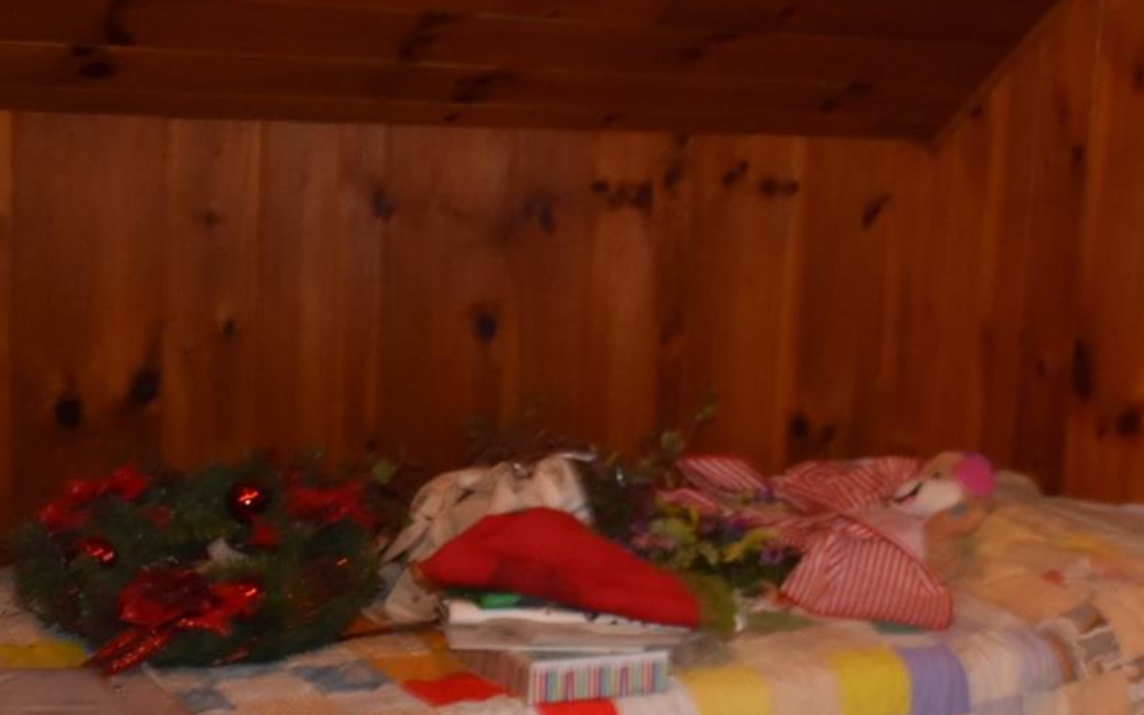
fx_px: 2244
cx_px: 1059
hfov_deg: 27.4
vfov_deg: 18.0
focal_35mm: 72
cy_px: 489
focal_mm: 18
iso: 1250
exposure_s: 1/60
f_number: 3.5
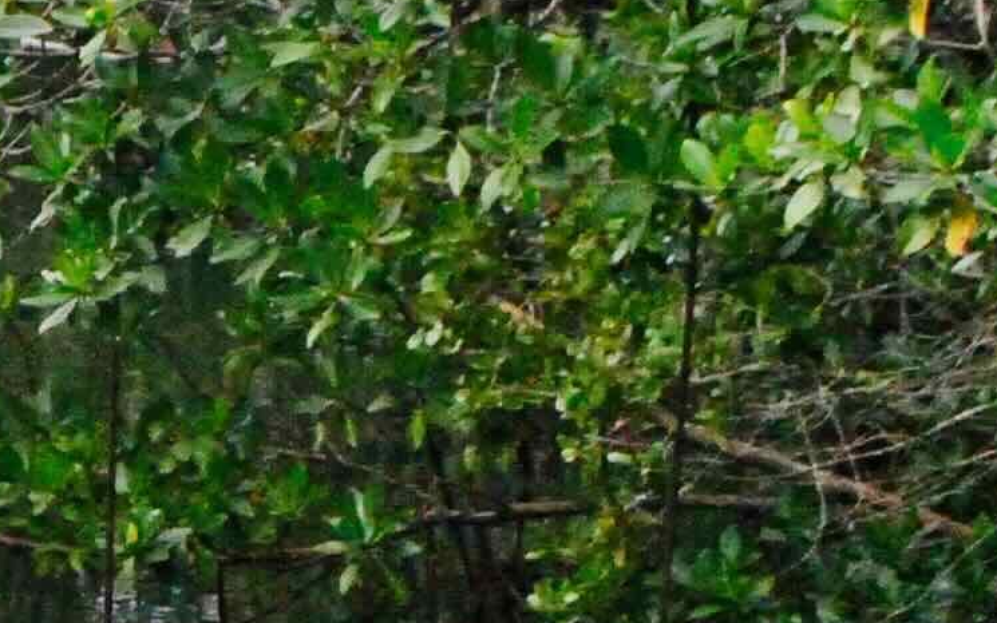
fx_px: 5272
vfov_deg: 6.8
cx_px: -381
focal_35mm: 194
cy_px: 37
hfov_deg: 10.5
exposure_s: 1/400
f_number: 10
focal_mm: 34
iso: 1600
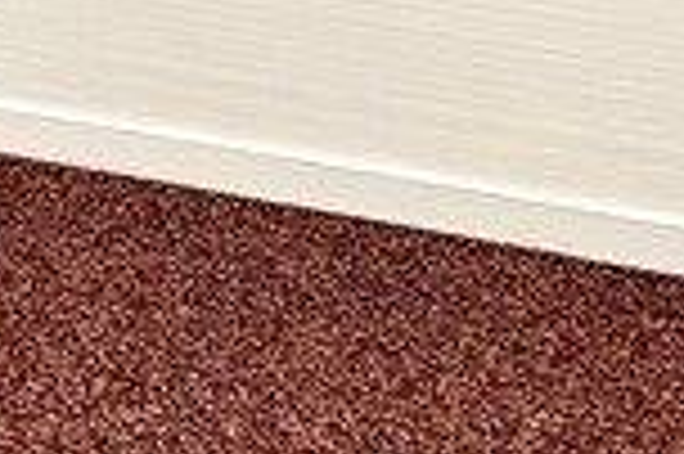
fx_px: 3454
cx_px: 148
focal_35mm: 182
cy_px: -719
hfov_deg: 11.3
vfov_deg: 7.0
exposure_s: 1/120
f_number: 1.5
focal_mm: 5.7
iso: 125
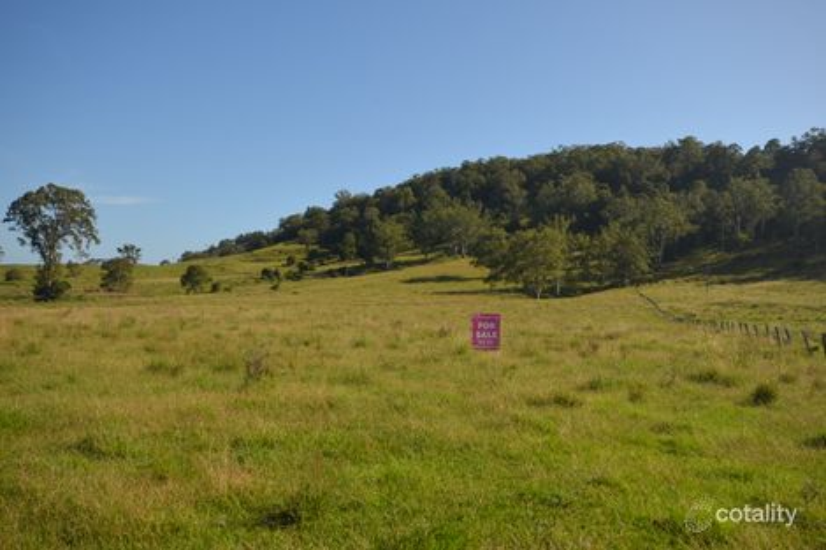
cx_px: 413
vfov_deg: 39.9
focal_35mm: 33
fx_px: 757
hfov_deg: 57.2
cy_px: 275
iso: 110
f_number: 8
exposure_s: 1/250
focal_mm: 22
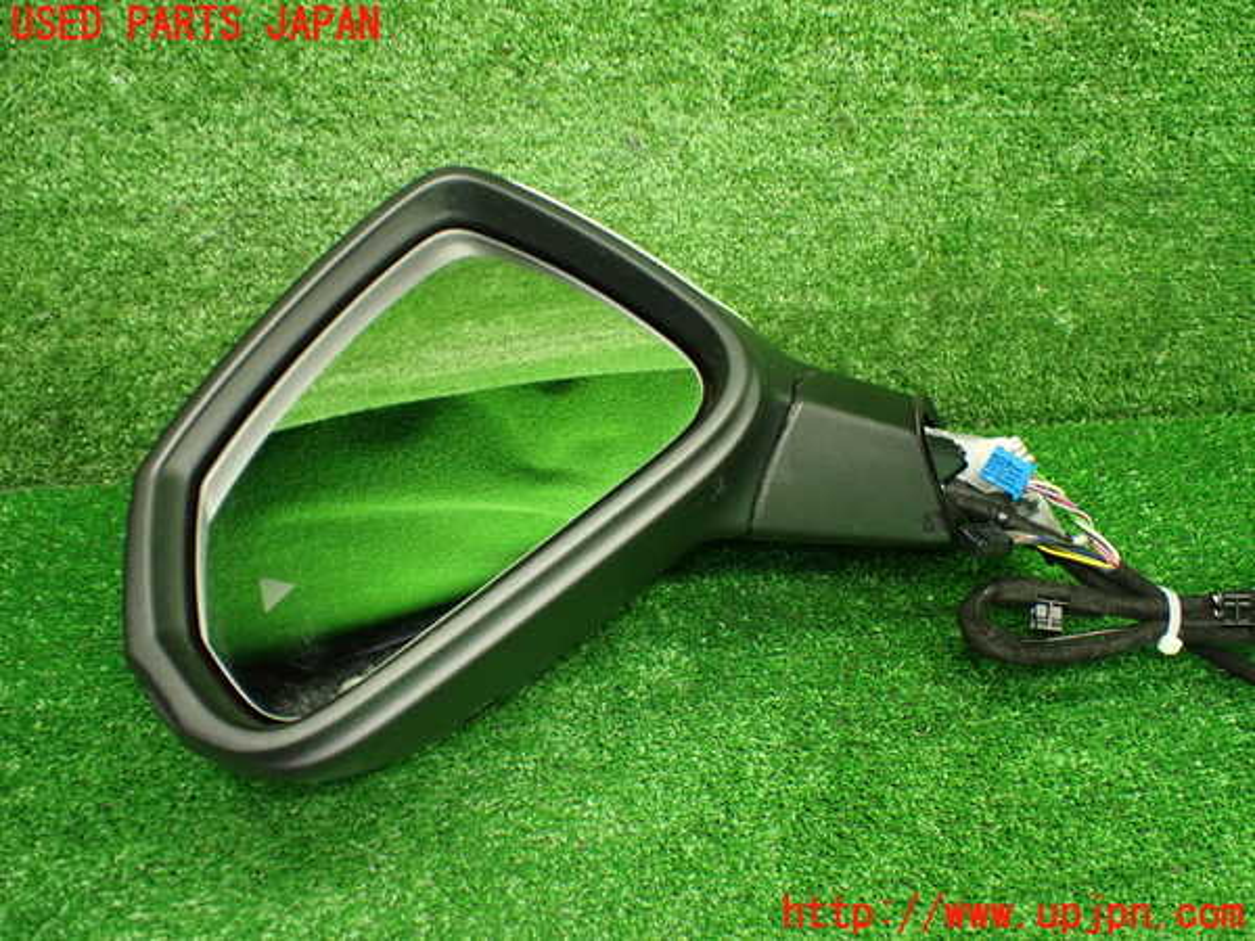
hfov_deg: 60.0
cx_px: 628
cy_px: 470
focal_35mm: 30
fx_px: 1088
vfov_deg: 46.8
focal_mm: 5.4
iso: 800
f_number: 2.3
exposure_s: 1/100
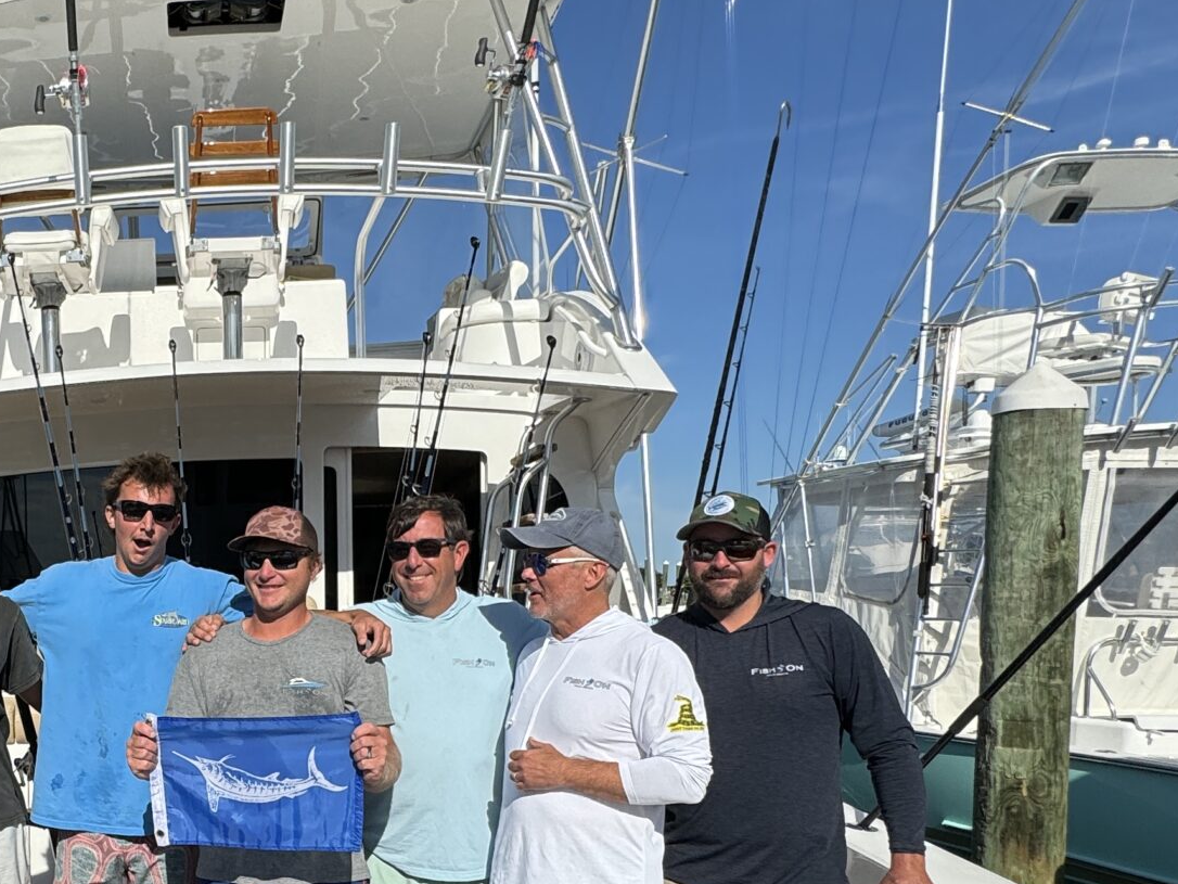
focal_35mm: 33
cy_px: 650
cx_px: 141
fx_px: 1123
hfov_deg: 49.9
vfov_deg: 41.8
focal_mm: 2.22
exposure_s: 1/3546
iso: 50
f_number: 2.2
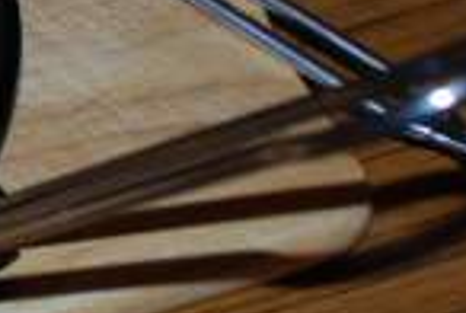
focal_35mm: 255
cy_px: 19
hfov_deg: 7.7
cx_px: -520
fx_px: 3304
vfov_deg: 5.4
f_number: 4.2
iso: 400
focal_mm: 31
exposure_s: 1/60
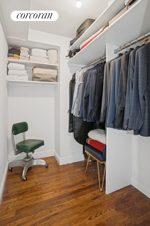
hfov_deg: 70.5
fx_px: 106
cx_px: 75
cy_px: 113
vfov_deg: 93.3
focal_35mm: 17
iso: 100
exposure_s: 2
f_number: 8
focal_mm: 17
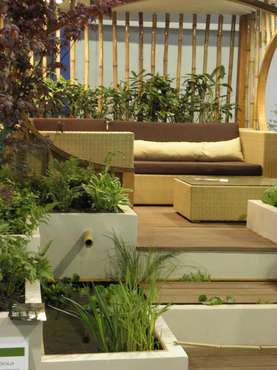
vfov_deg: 29.4
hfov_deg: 22.3
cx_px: 138
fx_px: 704
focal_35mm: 66
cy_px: 185
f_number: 3.7
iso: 250
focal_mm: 11.76
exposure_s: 1/10
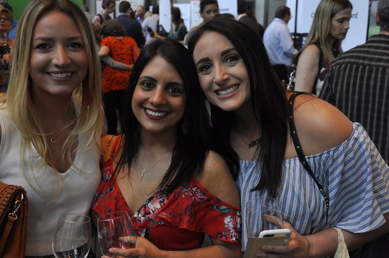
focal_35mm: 58
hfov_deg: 34.4
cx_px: 161
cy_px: 141
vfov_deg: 23.3
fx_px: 626
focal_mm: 30
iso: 400
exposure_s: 1/60
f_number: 5
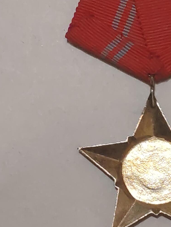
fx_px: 1028
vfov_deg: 12.7
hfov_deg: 9.5
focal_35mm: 156
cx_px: 151
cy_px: 89
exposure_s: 1/50
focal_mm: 5.52
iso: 800
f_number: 1.95
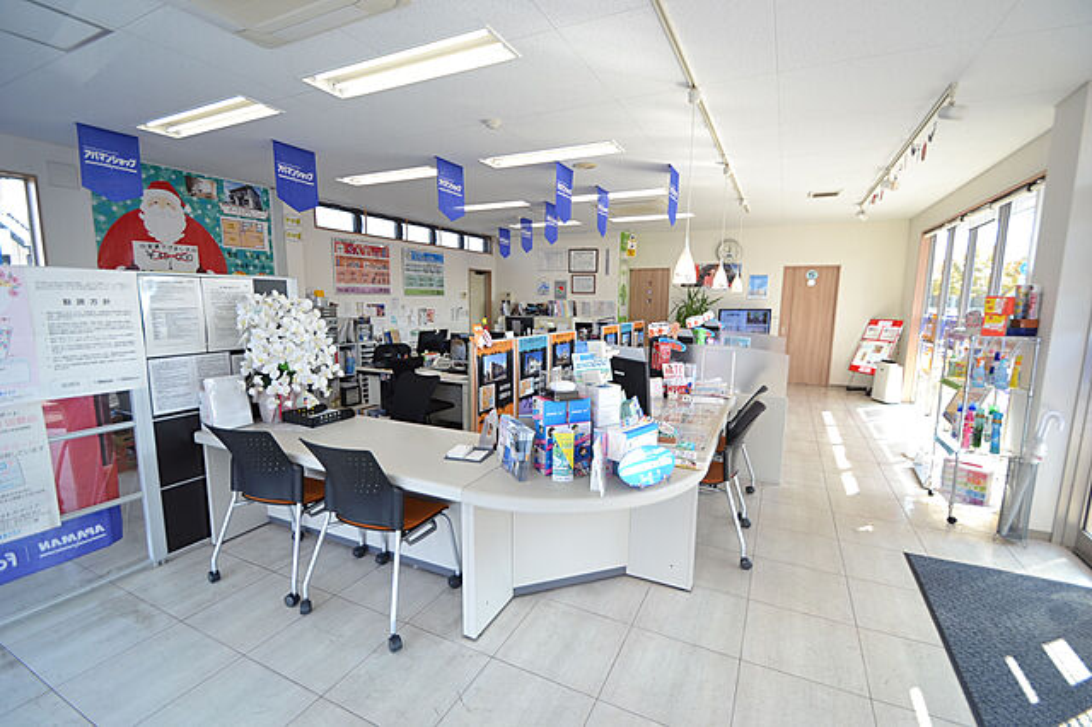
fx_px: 455
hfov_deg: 100.4
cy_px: 364
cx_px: 546
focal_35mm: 15
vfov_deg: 77.3
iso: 100
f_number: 3.5
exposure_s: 1/50
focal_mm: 10
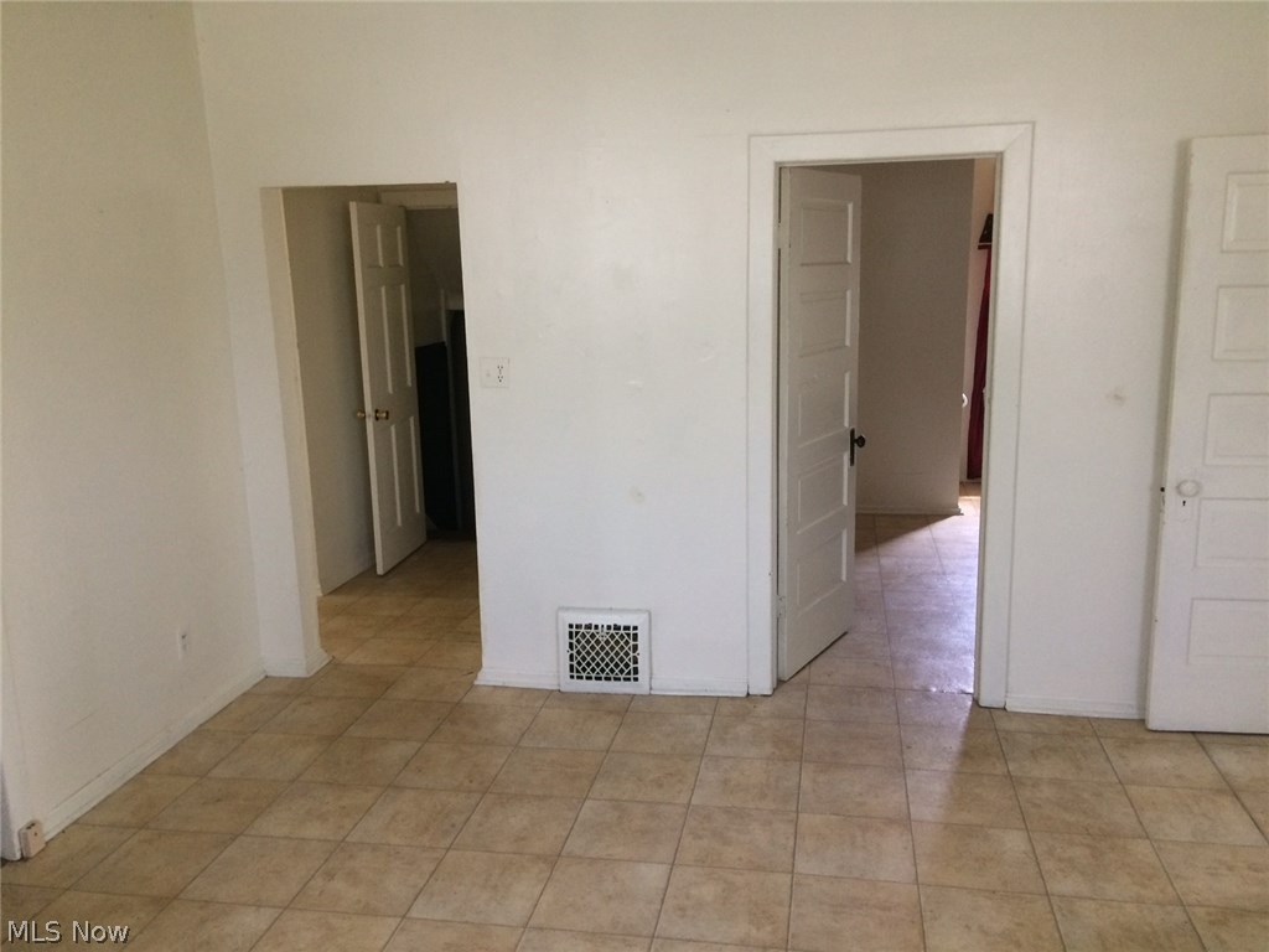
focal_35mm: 29
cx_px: 634
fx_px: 1063
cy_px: 476
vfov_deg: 48.2
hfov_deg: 61.7
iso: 160
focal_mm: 4.15
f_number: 2.2
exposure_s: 1/30
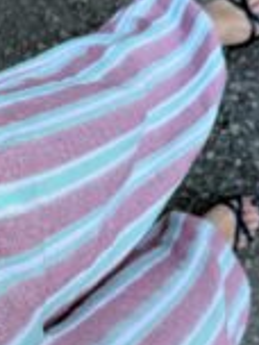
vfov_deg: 30.1
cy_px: 268
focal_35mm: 63
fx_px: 628
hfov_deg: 22.6
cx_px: 20
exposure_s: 1/602
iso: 80
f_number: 1.78
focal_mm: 6.76
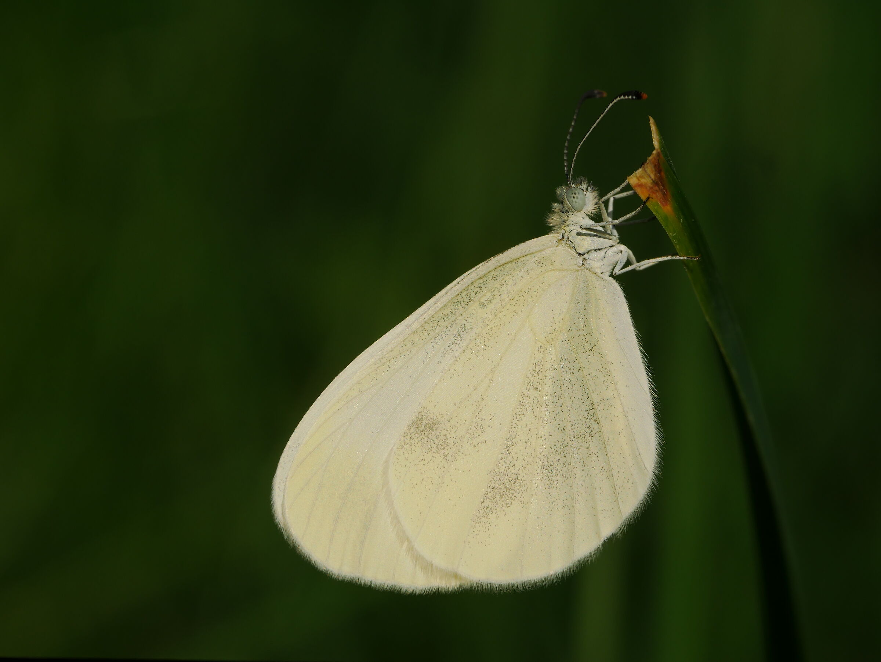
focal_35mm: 120
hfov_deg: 16.4
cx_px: 440
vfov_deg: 12.4
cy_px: 331
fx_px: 3055
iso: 200
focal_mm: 60
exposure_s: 1/250
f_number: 9
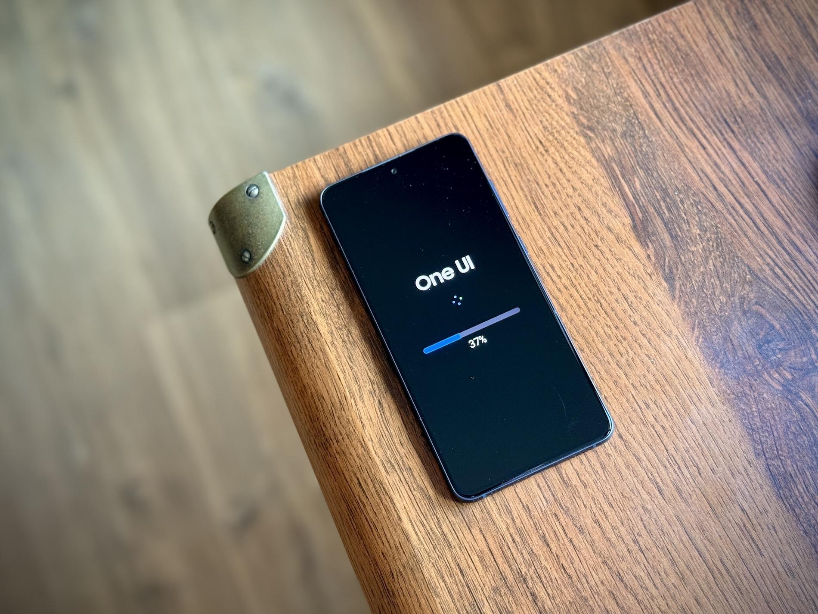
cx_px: 409
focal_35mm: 48
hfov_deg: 39.7
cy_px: 307
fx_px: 1134
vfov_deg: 30.3
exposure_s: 1/40
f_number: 1.78
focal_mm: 6.76
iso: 250
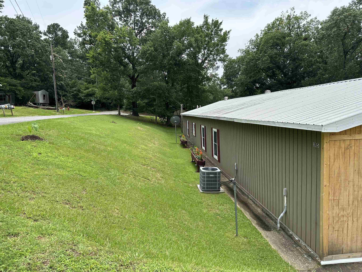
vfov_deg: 56.8
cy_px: 136
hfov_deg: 71.6
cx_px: 181
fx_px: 251
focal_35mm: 24
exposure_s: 1/2525
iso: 80
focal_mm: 6.86
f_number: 1.78
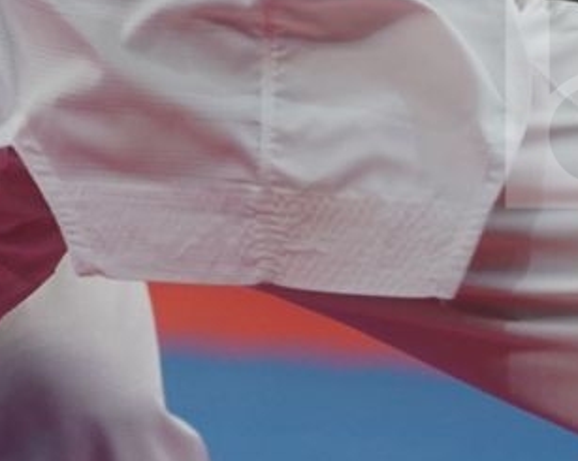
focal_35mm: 1102
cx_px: -595
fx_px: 18833
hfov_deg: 1.8
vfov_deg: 1.4
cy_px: -632
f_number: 2.8
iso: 1000
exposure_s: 1/1000
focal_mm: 200
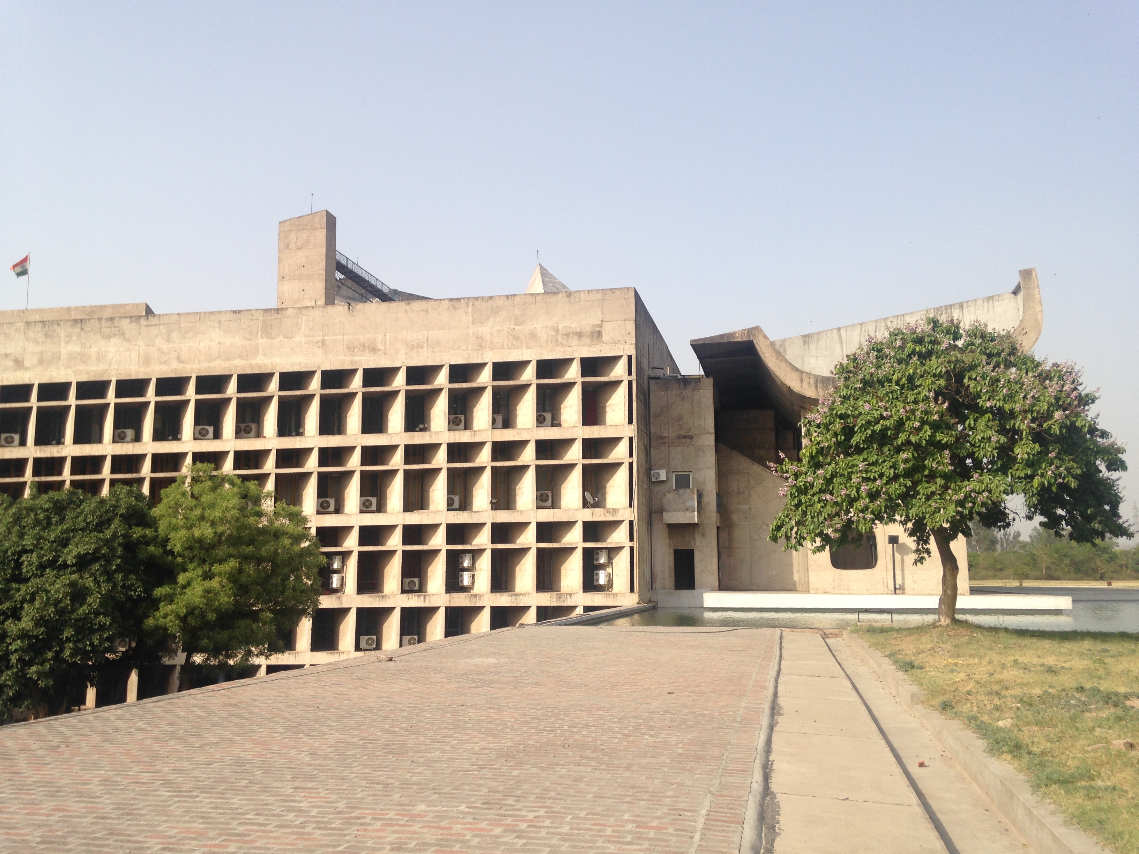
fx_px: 1086
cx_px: 570
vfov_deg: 42.9
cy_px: 427
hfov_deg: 55.4
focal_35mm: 33
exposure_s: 1/1178
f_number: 2.4
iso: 50
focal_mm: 4.12
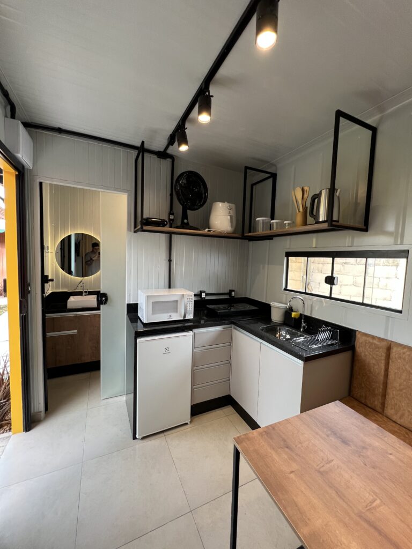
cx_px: 206
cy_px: 274
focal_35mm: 13
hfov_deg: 89.9
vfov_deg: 106.2
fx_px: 206
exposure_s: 1/120
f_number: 1.8
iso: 160
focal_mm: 1.57
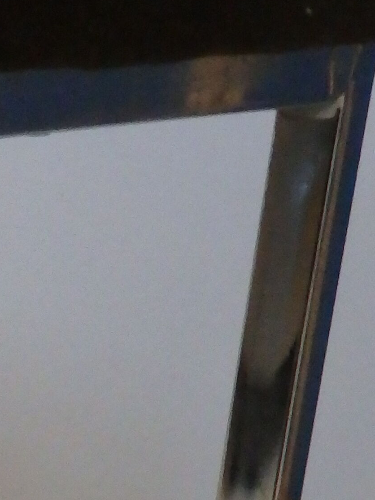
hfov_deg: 9.4
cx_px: -185
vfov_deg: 11.8
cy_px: 942
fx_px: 2209
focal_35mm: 153
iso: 1000
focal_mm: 6.6
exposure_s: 1/40
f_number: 3.6
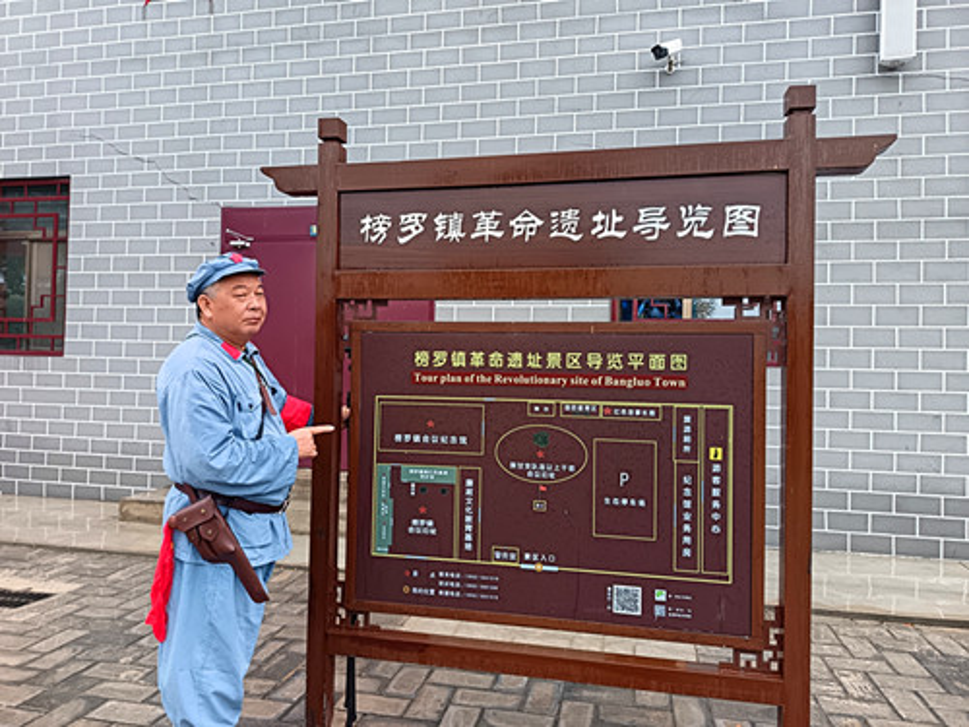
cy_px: 364
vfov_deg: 56.8
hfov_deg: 71.6
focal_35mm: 24
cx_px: 484
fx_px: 672
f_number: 1.75
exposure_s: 1/100
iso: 173
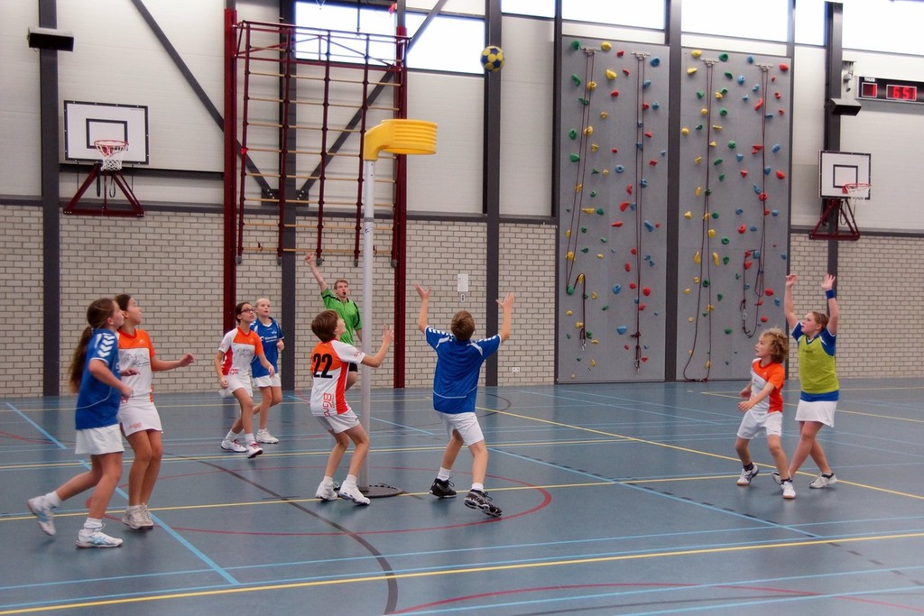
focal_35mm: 42
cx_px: 462
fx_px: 1078
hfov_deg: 46.4
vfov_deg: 31.9
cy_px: 308
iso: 1250
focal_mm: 28
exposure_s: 1/160
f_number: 4
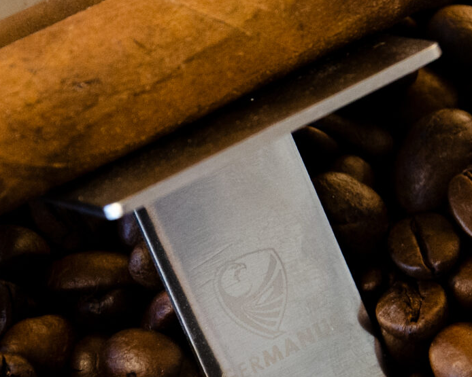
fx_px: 5070
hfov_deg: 5.3
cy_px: 96
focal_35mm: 363
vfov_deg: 4.3
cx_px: 203
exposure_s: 1/20
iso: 800
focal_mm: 70
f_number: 5.3
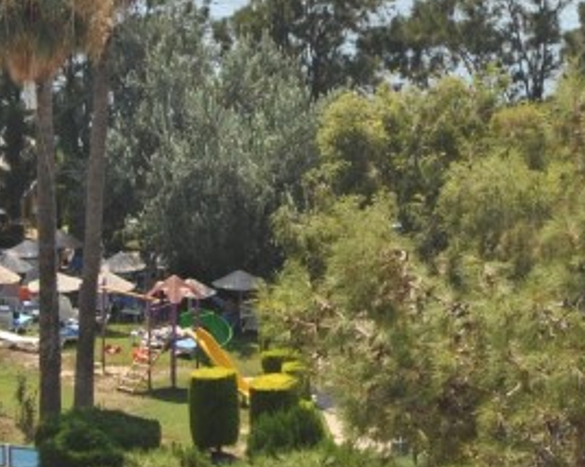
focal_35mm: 145
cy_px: -13
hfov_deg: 13.2
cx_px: 538
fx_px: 2509
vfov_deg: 10.5
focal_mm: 24
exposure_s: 1/200
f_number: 9
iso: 100
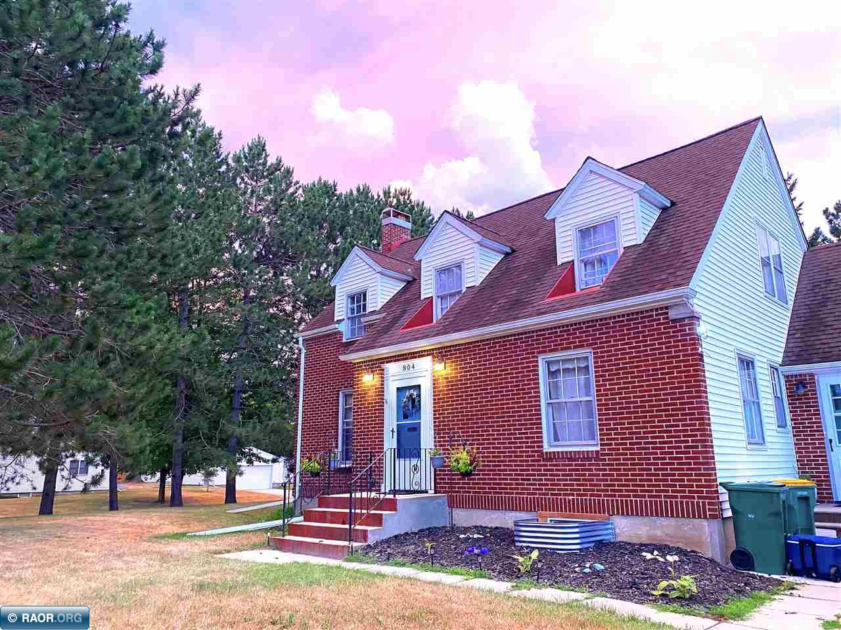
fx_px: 632
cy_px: 315
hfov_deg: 67.3
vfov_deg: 53.1
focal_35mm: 26
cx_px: 420
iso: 160
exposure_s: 1/60
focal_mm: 4.25
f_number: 1.8
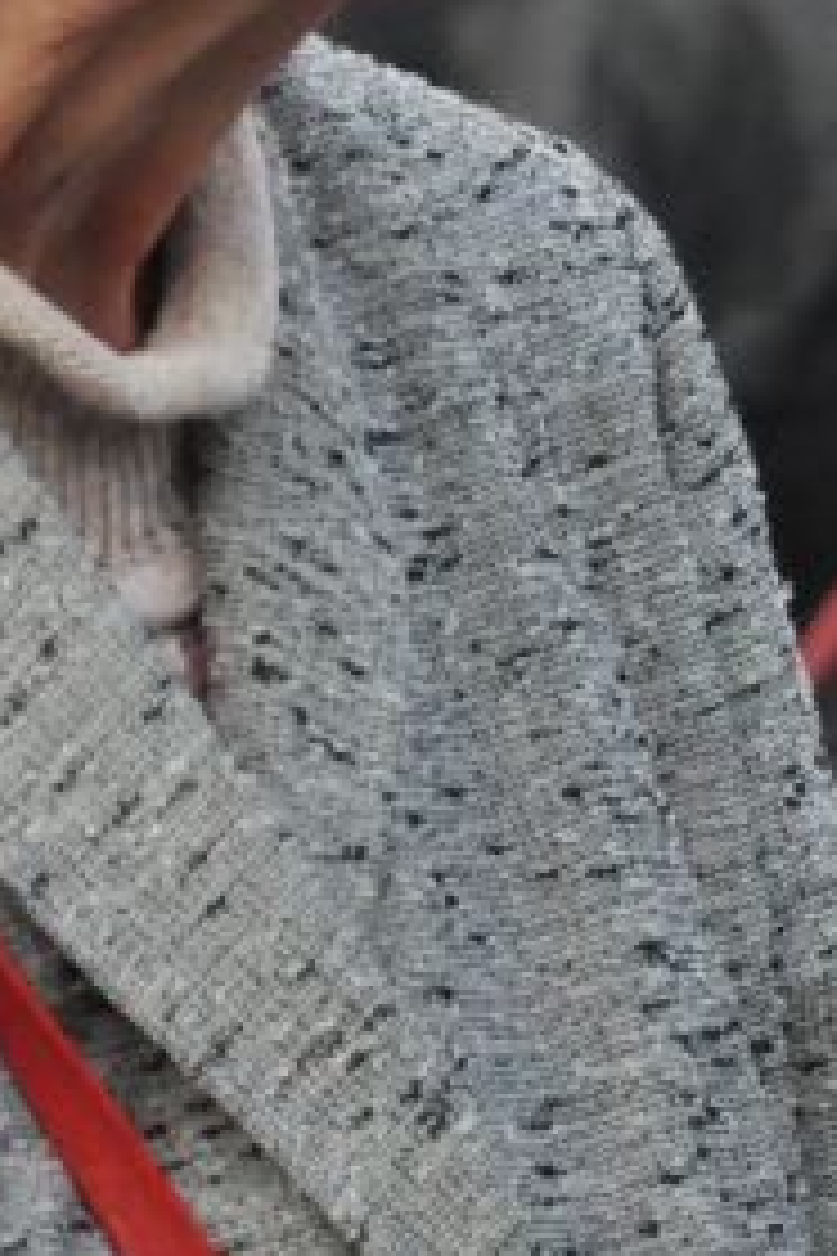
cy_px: -5
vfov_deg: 3.6
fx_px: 20115
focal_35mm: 577
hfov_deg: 2.4
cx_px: 279
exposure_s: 1/2500
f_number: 5.6
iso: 2000
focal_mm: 105
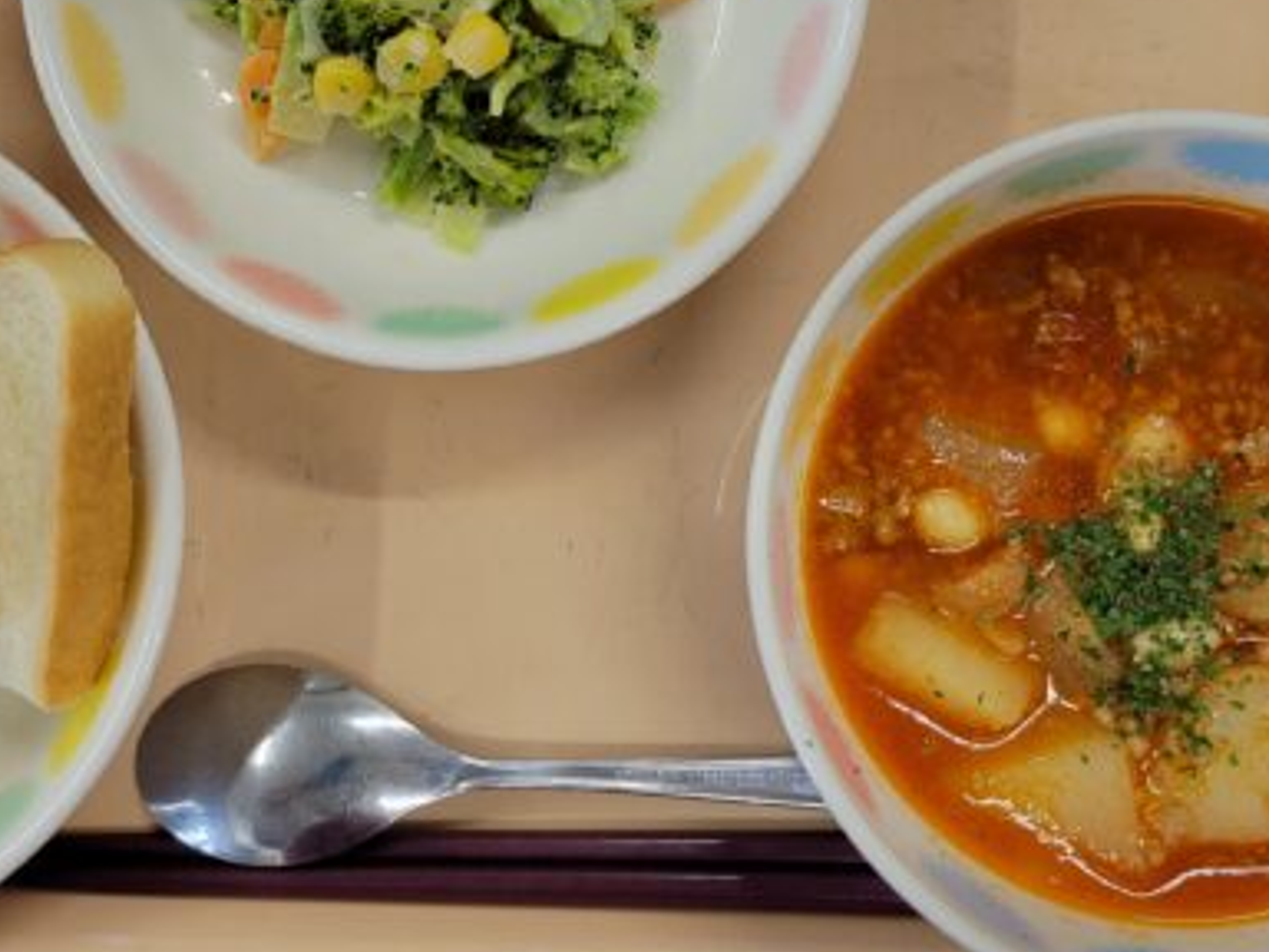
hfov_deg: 36.7
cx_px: 499
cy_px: 215
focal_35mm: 52
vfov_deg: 27.6
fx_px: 1906
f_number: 1.8
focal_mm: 5.4
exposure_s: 1/120
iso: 100
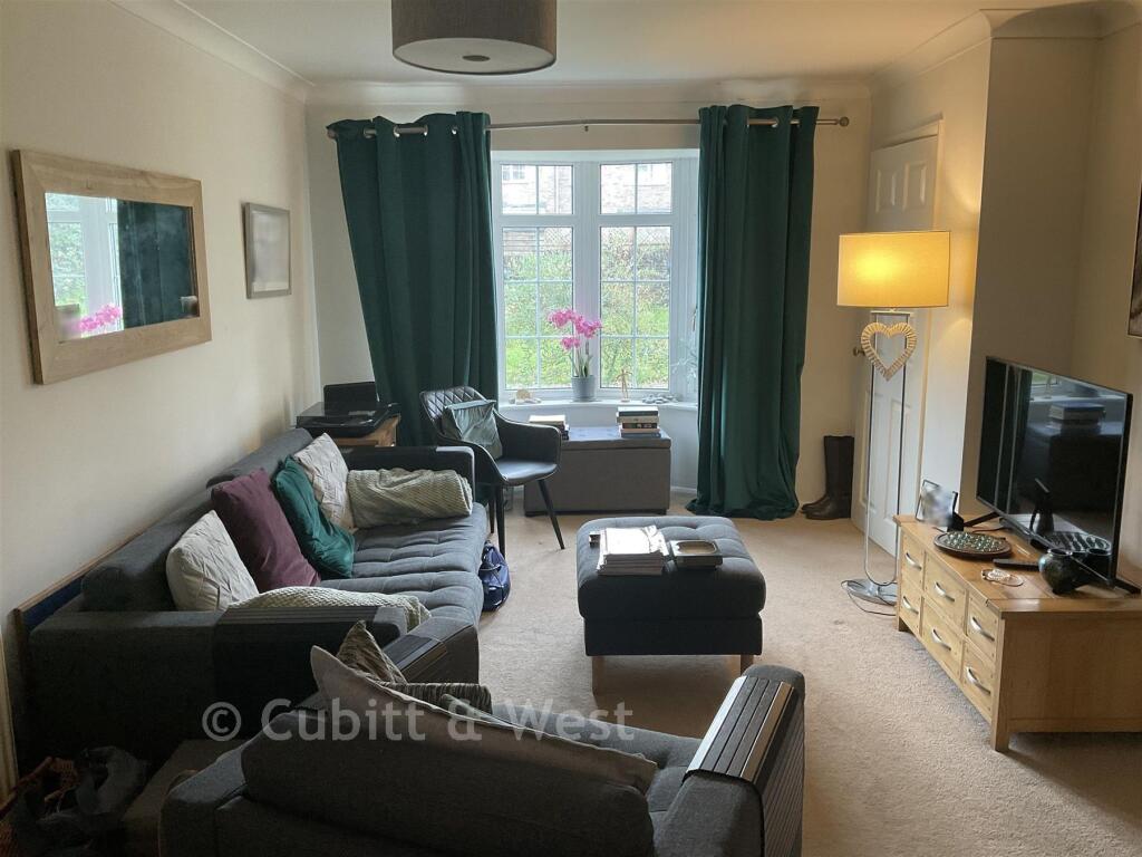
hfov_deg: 61.7
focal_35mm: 29
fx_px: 957
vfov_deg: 48.2
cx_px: 571
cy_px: 428
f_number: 1.8
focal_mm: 3
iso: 80
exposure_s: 1/50
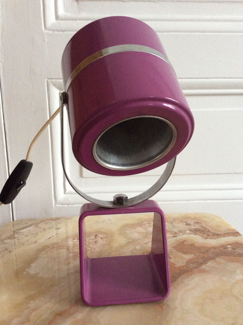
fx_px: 300
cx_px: 122
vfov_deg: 56.9
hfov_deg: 44.1
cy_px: 162
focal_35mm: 32
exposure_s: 1/25
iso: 250
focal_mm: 3.3
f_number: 2.4
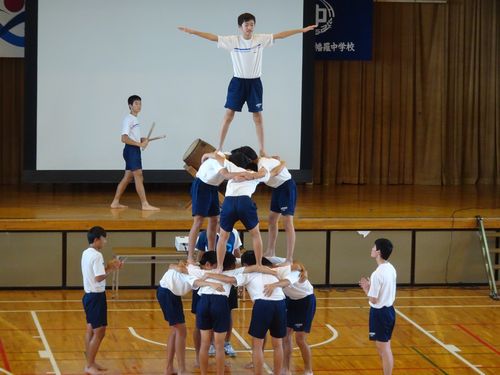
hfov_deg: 13.8
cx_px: 250
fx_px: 2066
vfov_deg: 10.4
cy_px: 188
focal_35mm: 143
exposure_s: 1/40
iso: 800
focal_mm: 24.36
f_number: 5.6
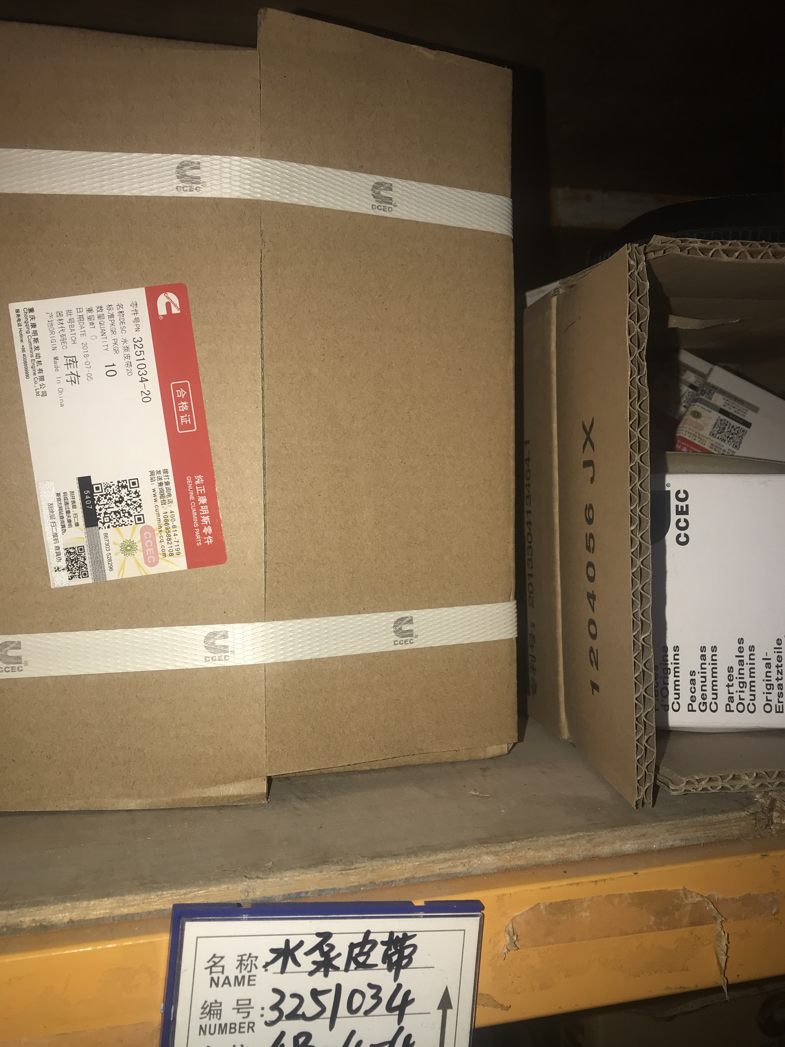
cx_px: 386
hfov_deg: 46.8
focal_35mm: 30
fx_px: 907
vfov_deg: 60.0
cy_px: 541
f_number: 1.8
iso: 20
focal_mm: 3.99
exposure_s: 1/88
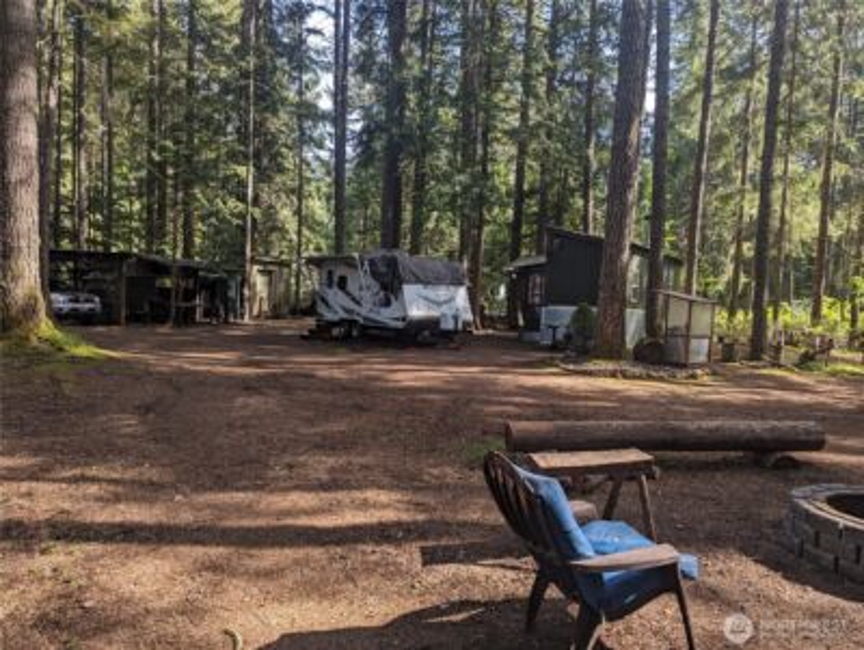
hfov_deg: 71.5
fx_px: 600
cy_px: 325
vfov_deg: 56.9
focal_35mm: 24
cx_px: 432
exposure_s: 1/241
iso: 41
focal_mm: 6.81
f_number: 1.85
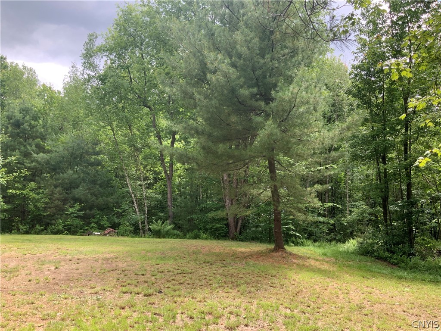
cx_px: 220
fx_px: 369
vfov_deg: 48.2
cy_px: 166
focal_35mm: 29
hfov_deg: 61.7
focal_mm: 3
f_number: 1.8
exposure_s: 1/266
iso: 16
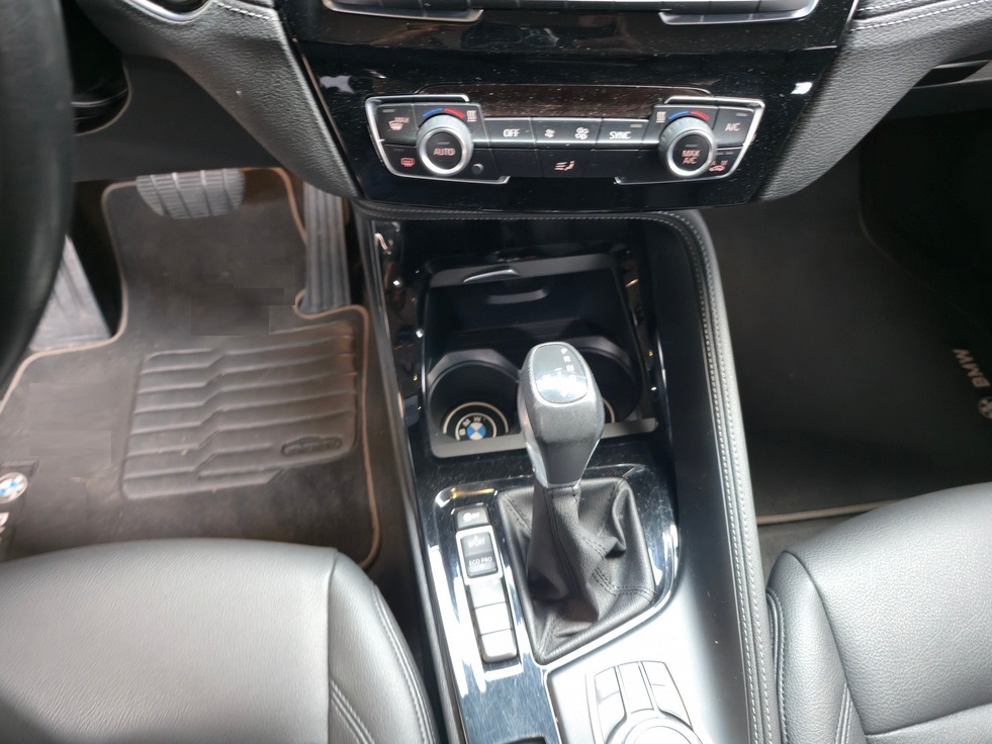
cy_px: 370
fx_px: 688
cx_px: 501
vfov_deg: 56.8
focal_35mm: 24
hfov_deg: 71.6
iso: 400
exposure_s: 1/40.5
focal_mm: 6.3
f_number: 1.7
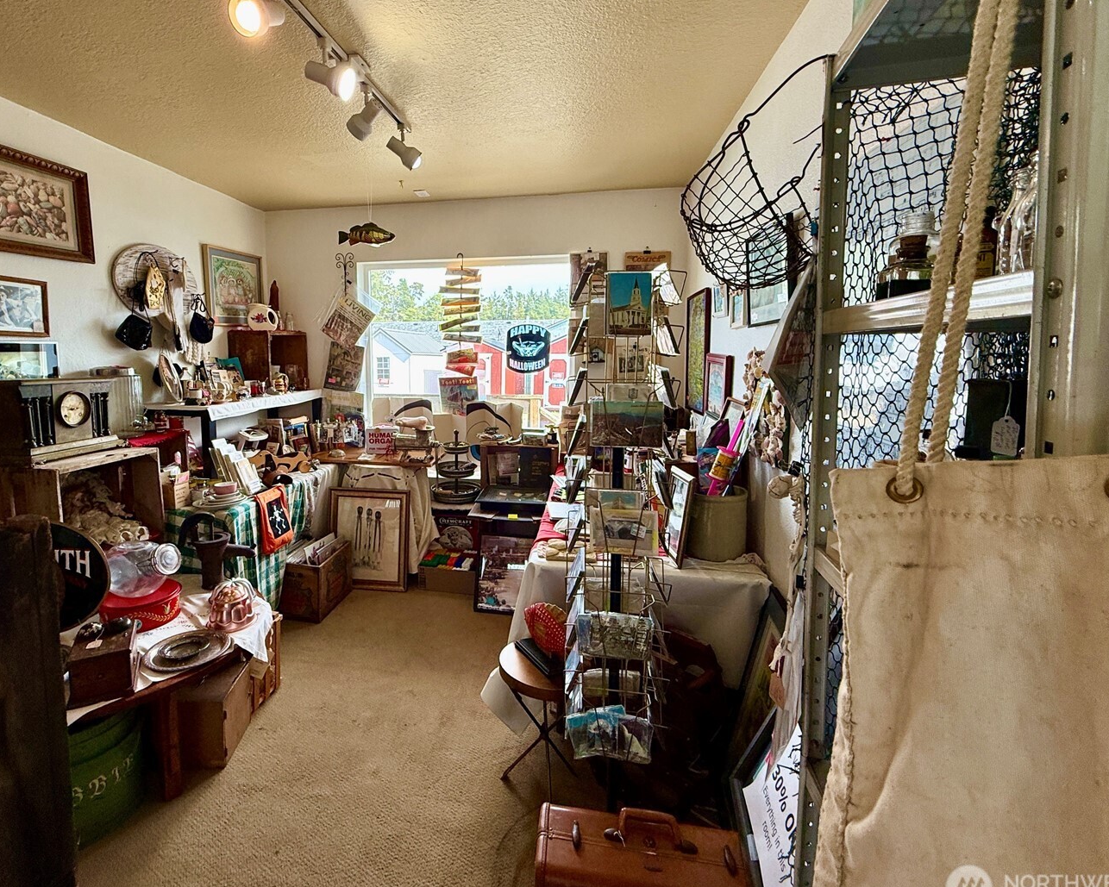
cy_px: 406
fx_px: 558
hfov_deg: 89.1
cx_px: 479
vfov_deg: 76.8
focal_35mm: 17
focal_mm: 2.22
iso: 100
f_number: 2.2
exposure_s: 1/99
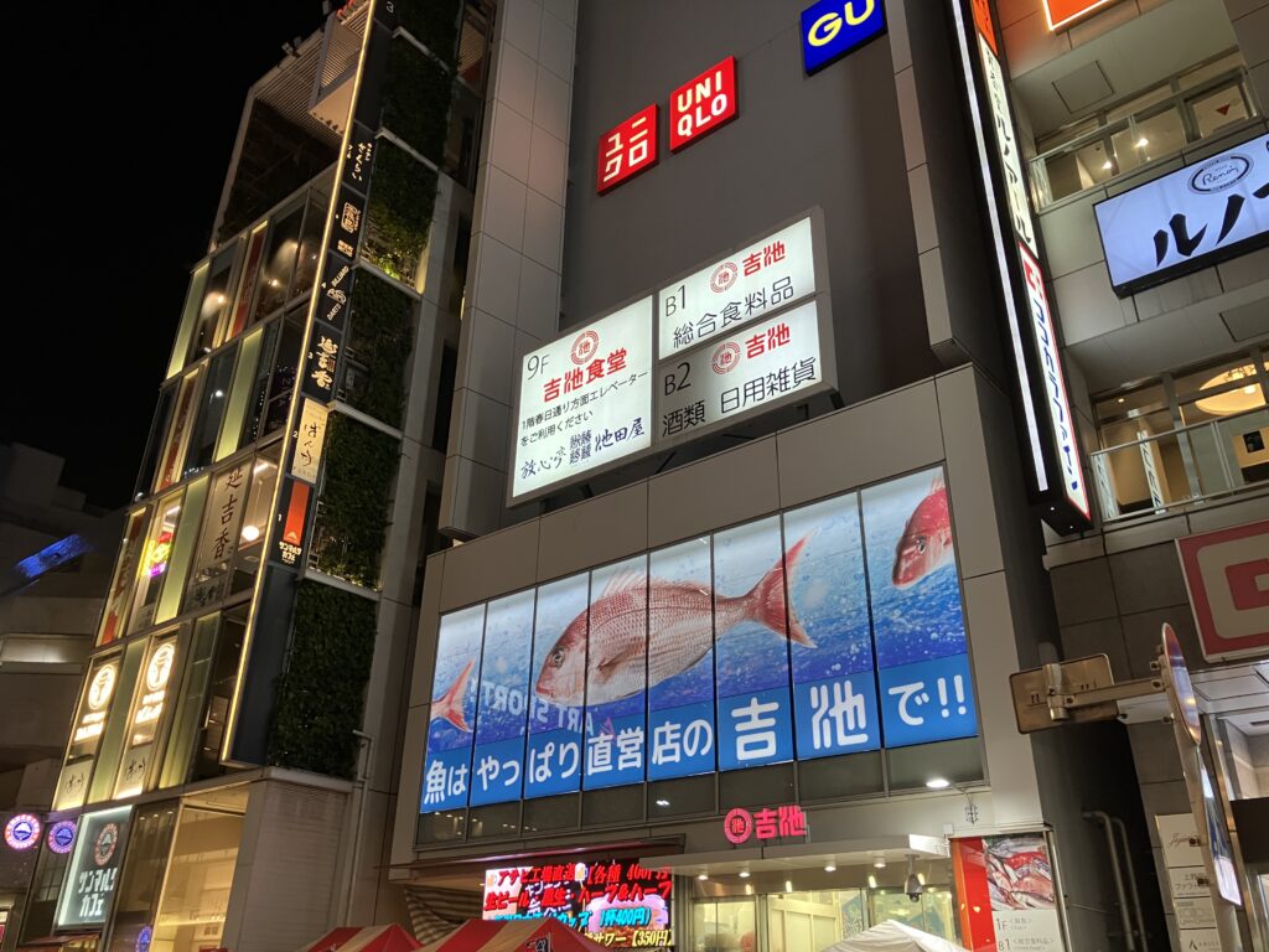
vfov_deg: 49.7
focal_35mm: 28
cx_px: 634
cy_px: 476
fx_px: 1026
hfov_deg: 63.4
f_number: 1.8
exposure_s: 1/50
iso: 125
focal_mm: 3.99
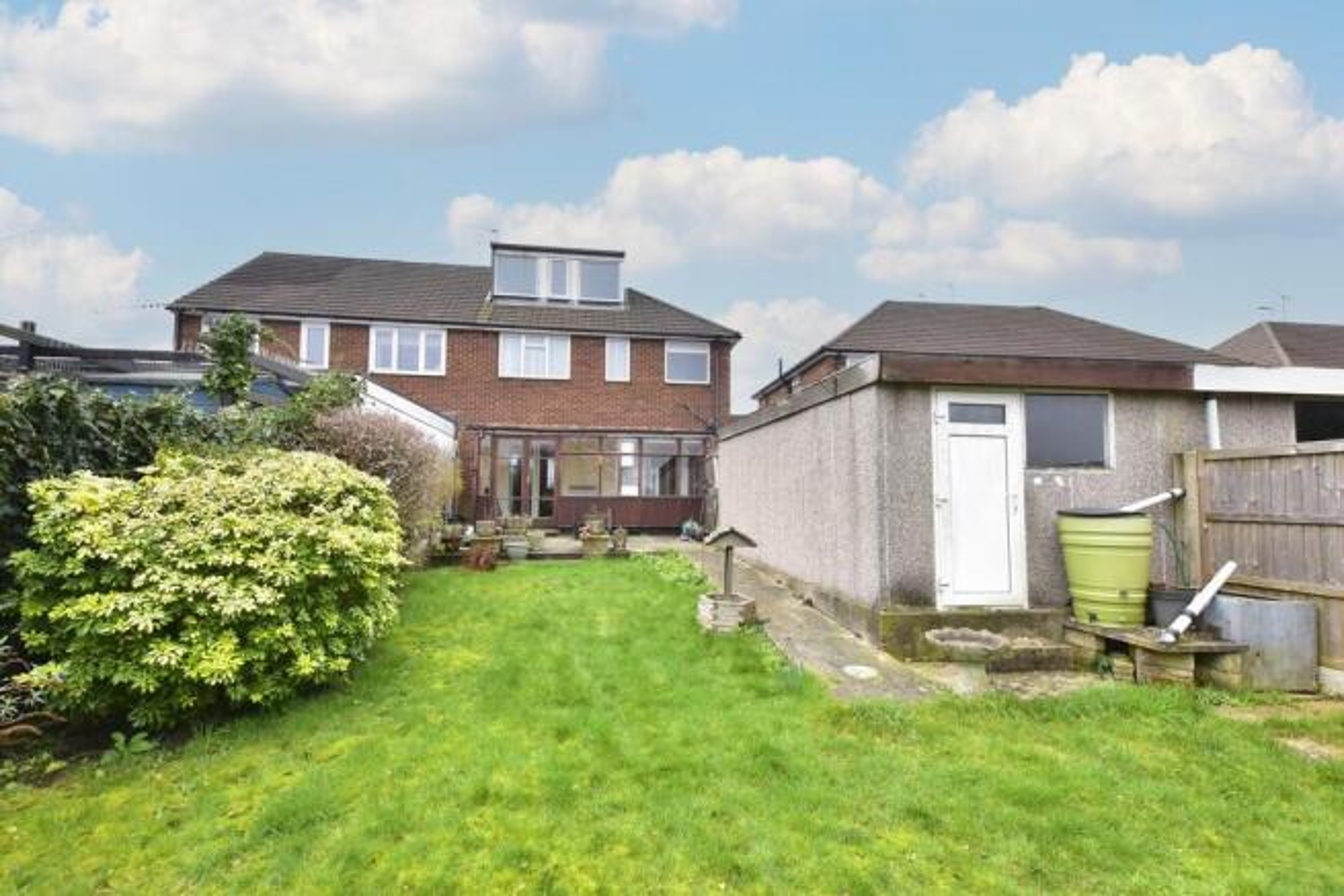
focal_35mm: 15
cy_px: 448
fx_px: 560
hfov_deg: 100.4
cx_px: 672
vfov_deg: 77.4
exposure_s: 1/320
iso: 640
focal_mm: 10
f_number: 8
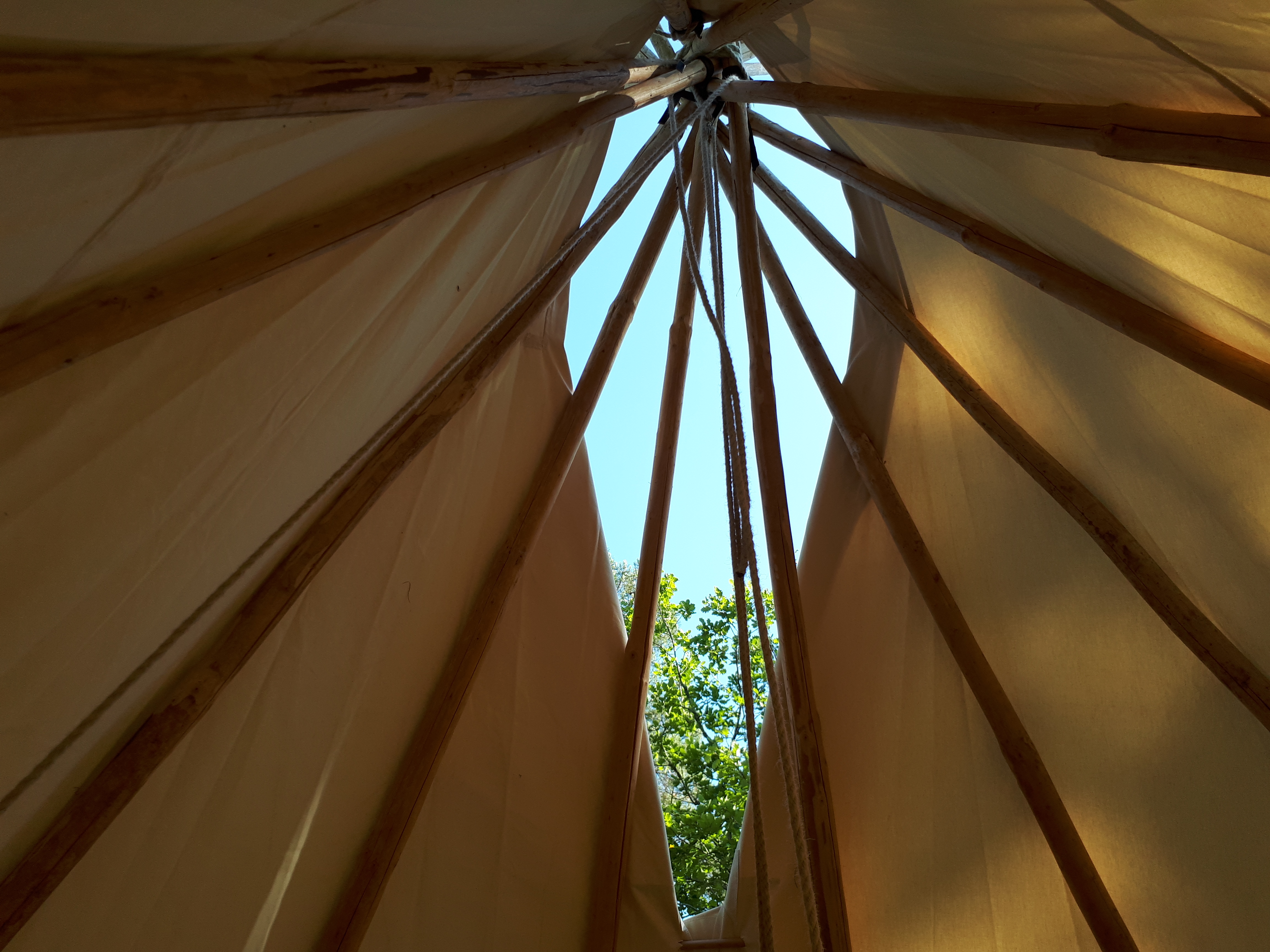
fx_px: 991
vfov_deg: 51.4
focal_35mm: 27
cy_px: 476
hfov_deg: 65.3
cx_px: 635
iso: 40
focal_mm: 3.6
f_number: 1.9
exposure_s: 1/317
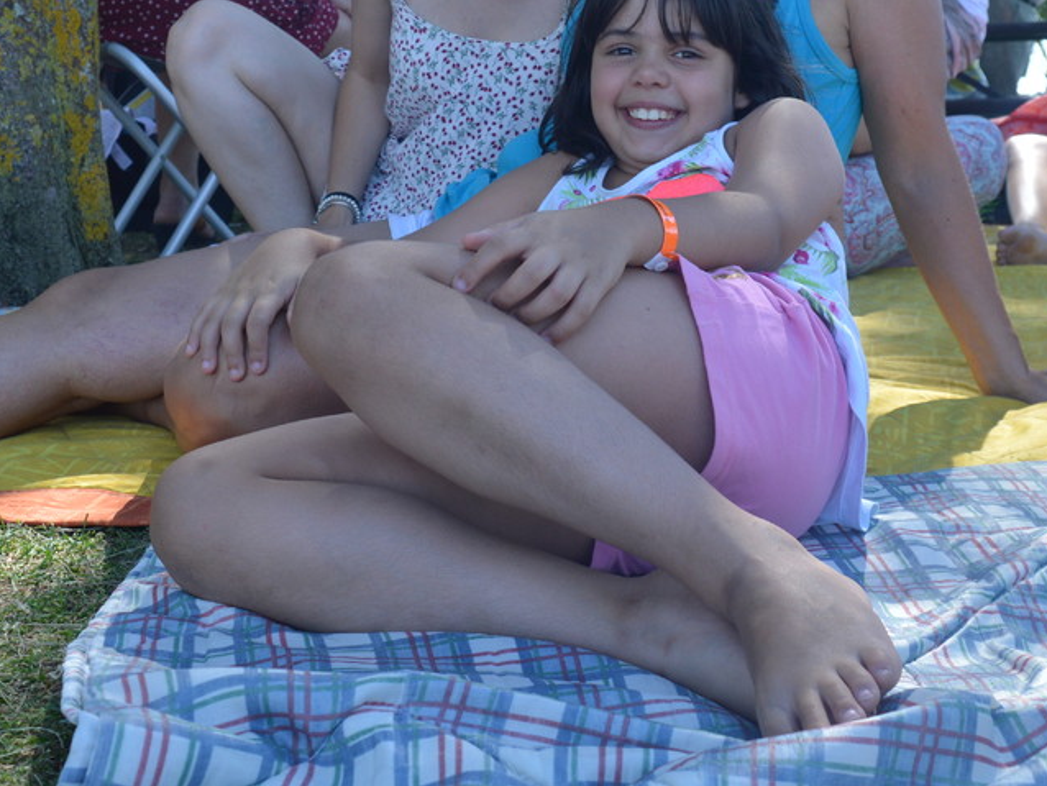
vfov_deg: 27.8
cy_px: 226
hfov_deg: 36.7
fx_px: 1573
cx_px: 597
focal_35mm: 52
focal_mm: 18
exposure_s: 1/160
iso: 100
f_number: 6.3
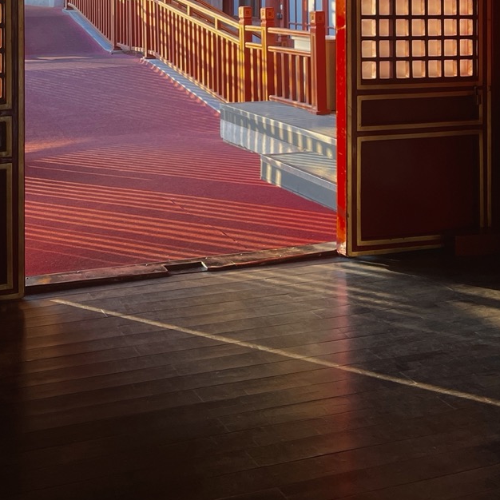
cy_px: 12
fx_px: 768
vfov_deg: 33.3
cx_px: 172
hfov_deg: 35.7
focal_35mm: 47
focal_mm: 4.2
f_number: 1.6
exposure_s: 1/351
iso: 32
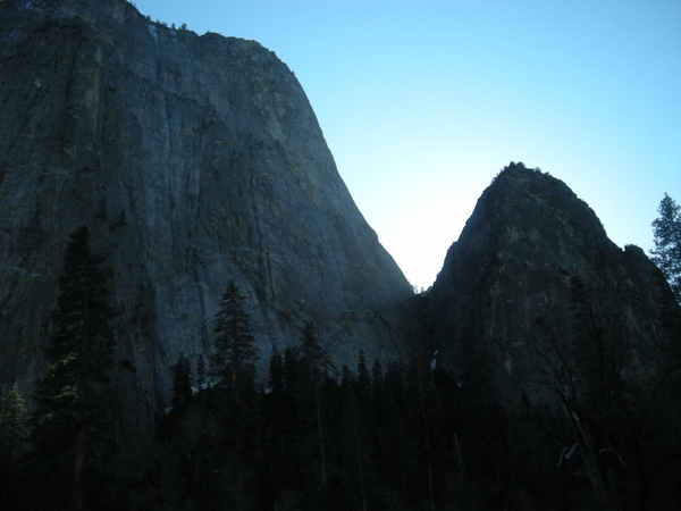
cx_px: 340
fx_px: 728
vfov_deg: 38.7
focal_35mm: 37
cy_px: 256
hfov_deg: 50.1
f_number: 2.8
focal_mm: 7.9
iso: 64
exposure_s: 1/121
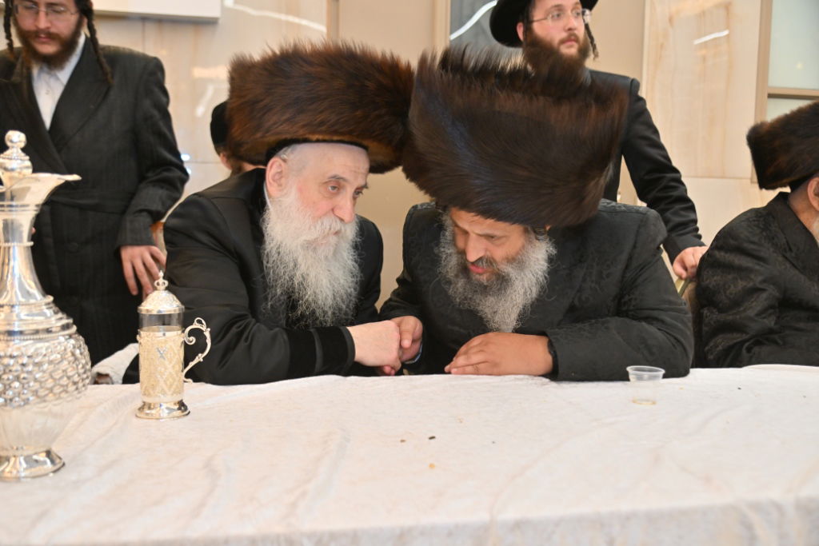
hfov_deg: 50.7
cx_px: 410
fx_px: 865
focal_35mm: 38
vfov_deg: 35.1
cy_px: 273
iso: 800
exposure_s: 1/200
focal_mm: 38
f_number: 4
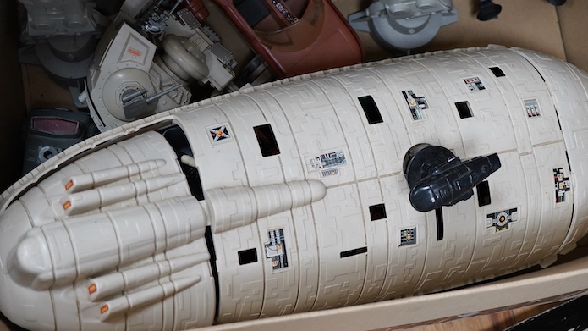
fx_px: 951
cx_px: 362
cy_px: 155
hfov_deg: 34.2
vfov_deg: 19.7
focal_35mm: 61
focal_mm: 30
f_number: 3.5
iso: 1250
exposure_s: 1/125
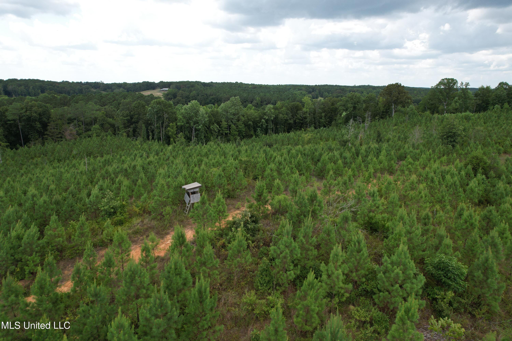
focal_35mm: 22
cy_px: 170
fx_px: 313
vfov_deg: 57.2
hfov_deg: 78.6
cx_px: 256
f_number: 2.8
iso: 100
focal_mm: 8.38
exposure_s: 1/800
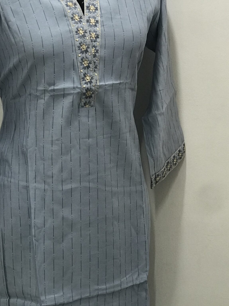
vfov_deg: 20.6
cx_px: 64
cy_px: 163
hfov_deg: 15.5
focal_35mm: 95
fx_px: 838
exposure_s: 1/50
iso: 125
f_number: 2.8
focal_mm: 6.6
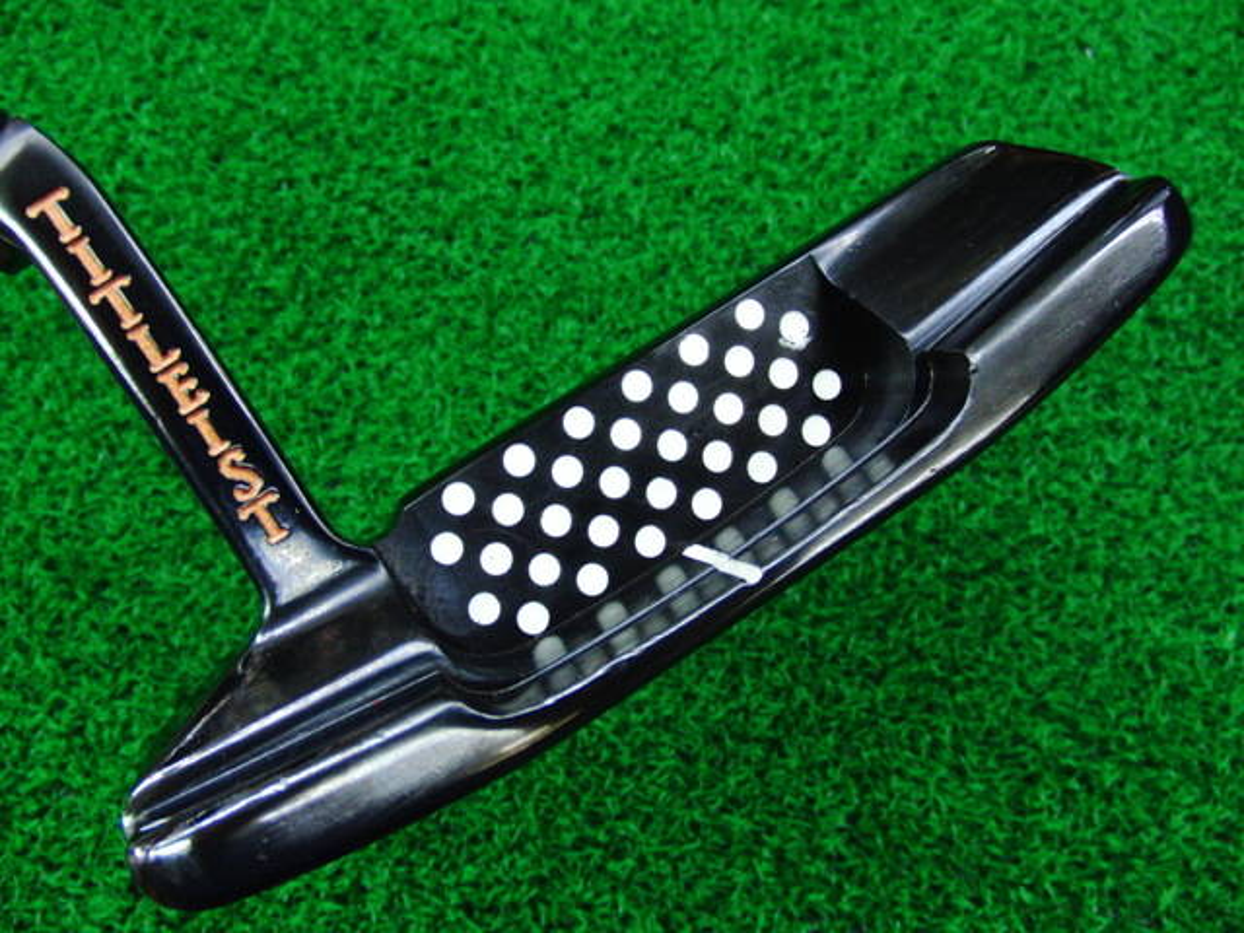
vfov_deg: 38.7
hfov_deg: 50.1
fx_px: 1330
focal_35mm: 37
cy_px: 466
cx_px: 622
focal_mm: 6.42
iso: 400
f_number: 3.6
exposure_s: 1/40
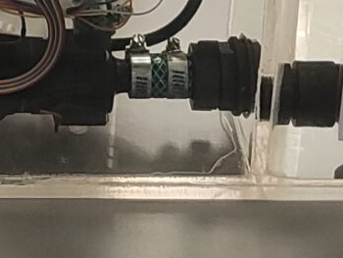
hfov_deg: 10.6
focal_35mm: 183
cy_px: -377
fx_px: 1815
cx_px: -54
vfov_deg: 7.5
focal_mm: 4.71
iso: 387
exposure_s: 1/100
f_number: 1.79
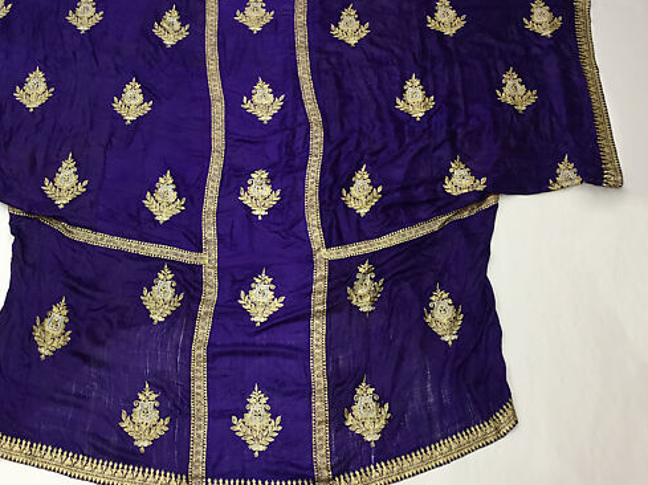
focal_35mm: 38
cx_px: 257
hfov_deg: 48.7
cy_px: 209
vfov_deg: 37.6
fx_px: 711
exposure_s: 1/30
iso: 32
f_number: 2.4
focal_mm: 3.3
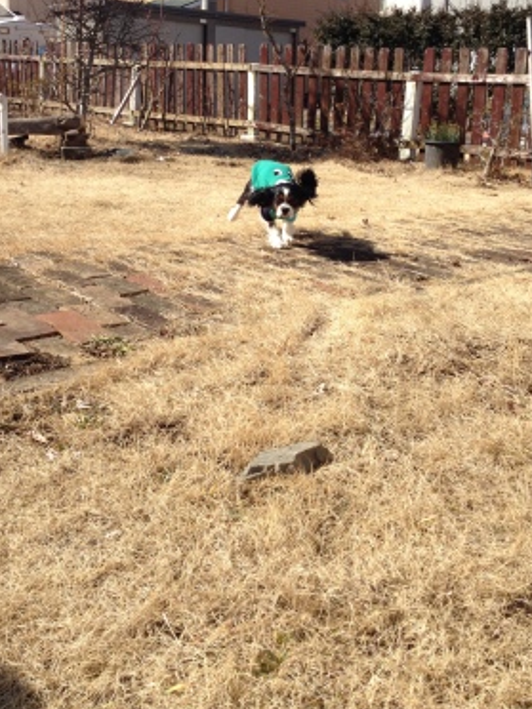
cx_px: 255
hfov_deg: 30.9
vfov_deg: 40.0
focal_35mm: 47
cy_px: 244
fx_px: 963
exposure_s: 1/1672
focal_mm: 4.28
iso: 50
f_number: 2.4
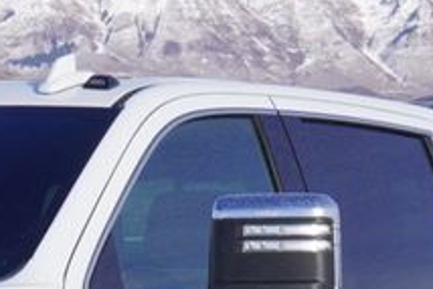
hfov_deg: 9.4
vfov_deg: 6.2
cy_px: 572
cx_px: -125
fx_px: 2588
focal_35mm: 215
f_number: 11
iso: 100
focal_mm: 30
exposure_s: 1/125
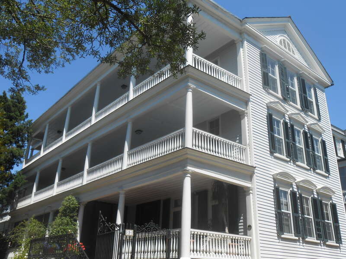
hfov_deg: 54.0
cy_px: 130
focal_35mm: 34
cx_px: 173
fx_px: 340
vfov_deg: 41.8
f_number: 3.9
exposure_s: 1/640
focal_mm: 6
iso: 80
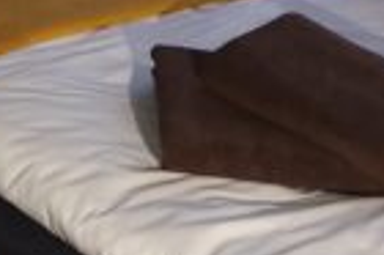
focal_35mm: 175
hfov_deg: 11.2
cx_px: -211
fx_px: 1864
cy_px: -428
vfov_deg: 7.2
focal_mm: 6.4
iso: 349
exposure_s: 1/20
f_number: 1.8
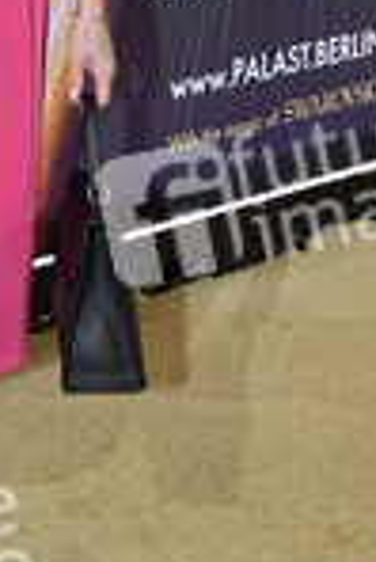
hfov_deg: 12.5
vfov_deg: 18.4
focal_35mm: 108
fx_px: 1688
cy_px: 8
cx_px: -53
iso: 1250
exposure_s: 1/250
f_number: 6.3
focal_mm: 40
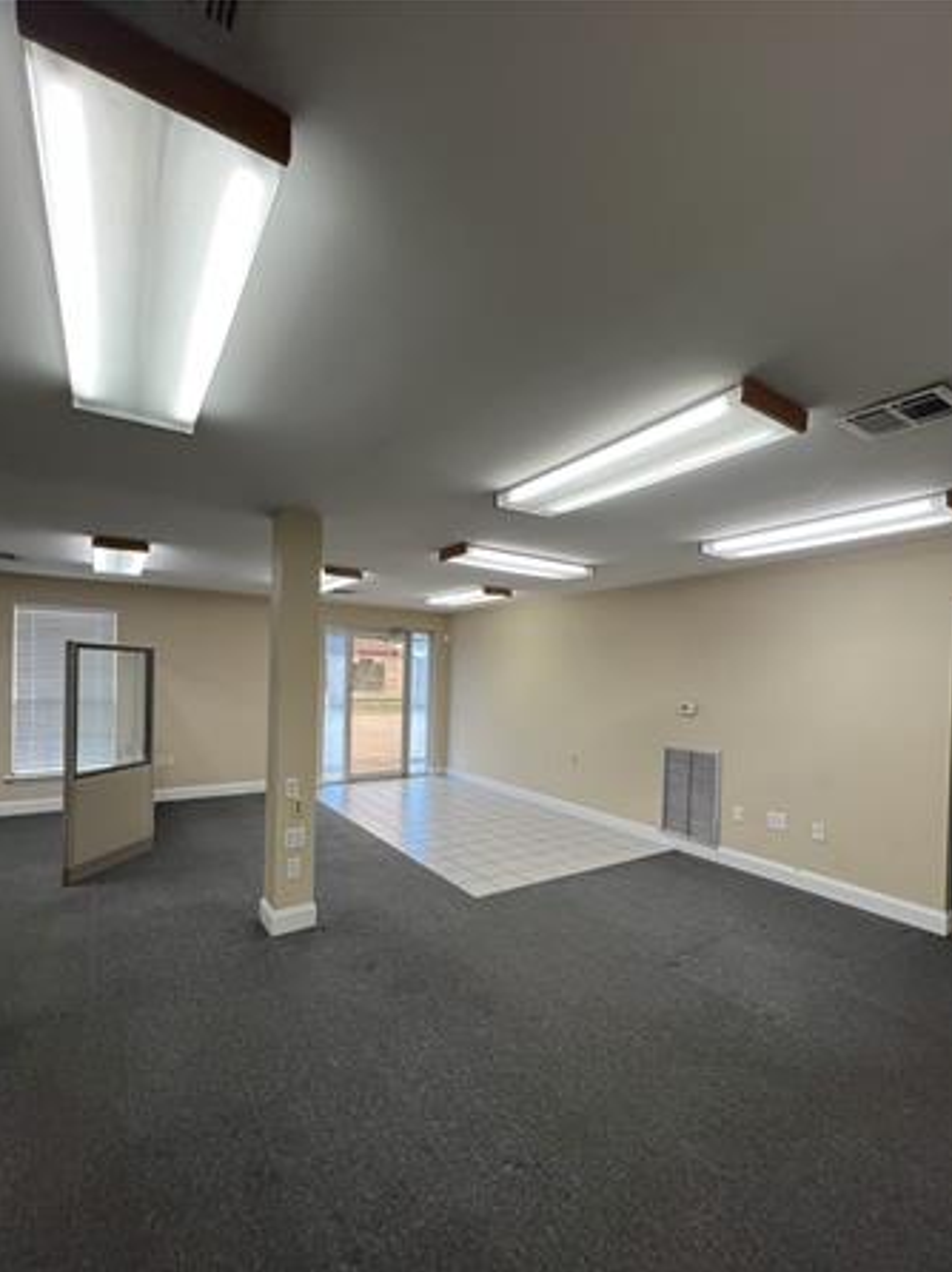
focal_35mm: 14
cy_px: 682
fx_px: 514
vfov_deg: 101.9
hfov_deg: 85.6
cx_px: 459
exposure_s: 1/40
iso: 50
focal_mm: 1.57
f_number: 1.8
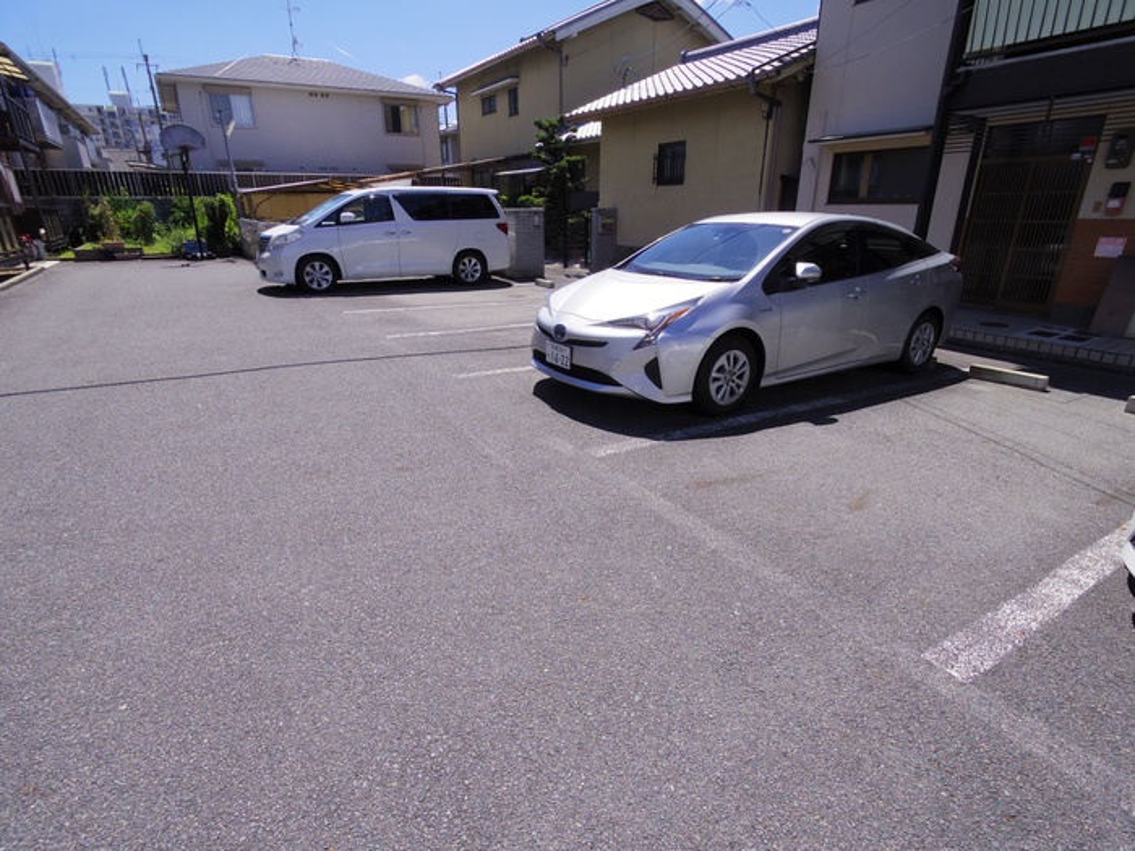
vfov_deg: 74.7
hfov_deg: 91.0
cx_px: 568
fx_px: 557
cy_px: 426
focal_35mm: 17
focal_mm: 3.8
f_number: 4.5
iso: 200
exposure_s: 1/1000
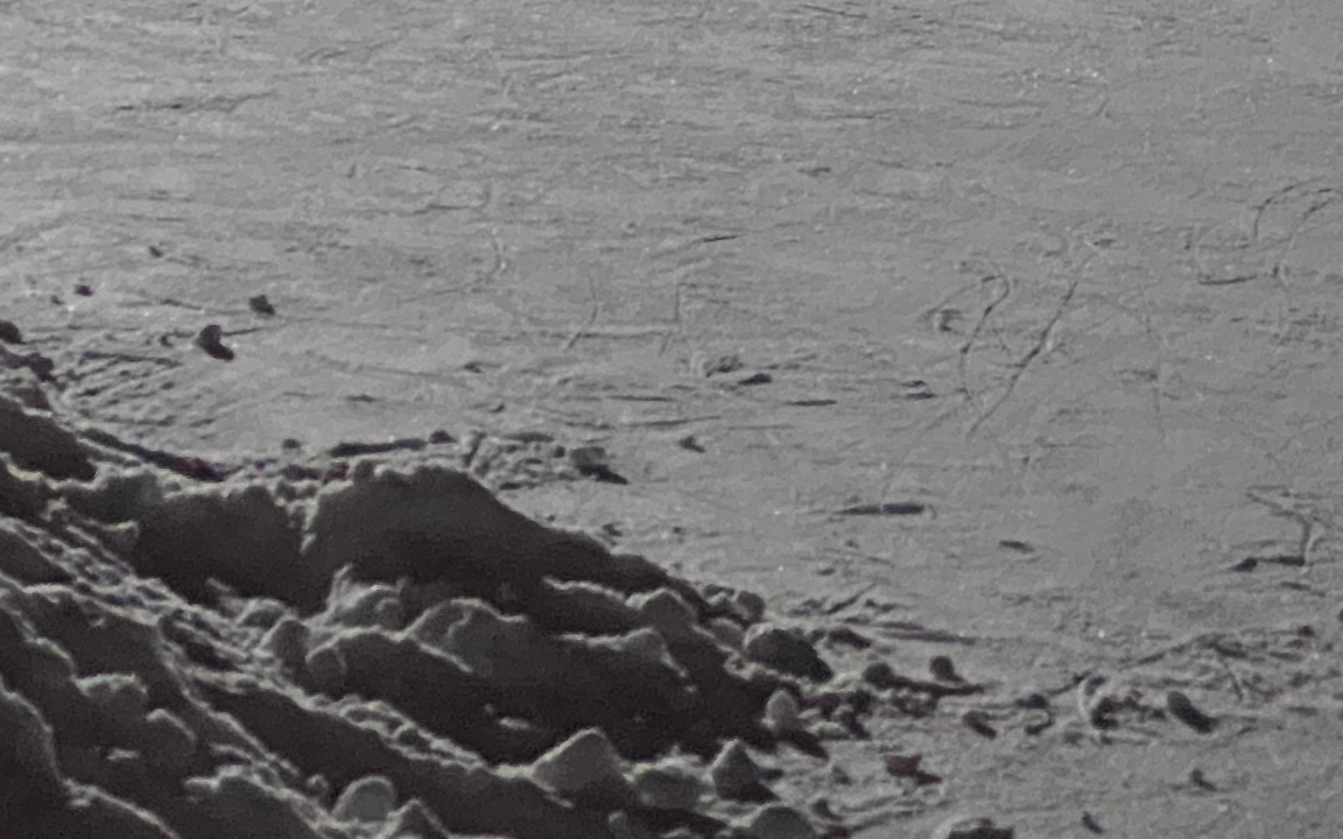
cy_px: -717
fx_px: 7064
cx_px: 1412
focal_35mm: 193
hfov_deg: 10.7
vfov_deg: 6.6
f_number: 2
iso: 1000
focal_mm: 6
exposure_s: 1/30
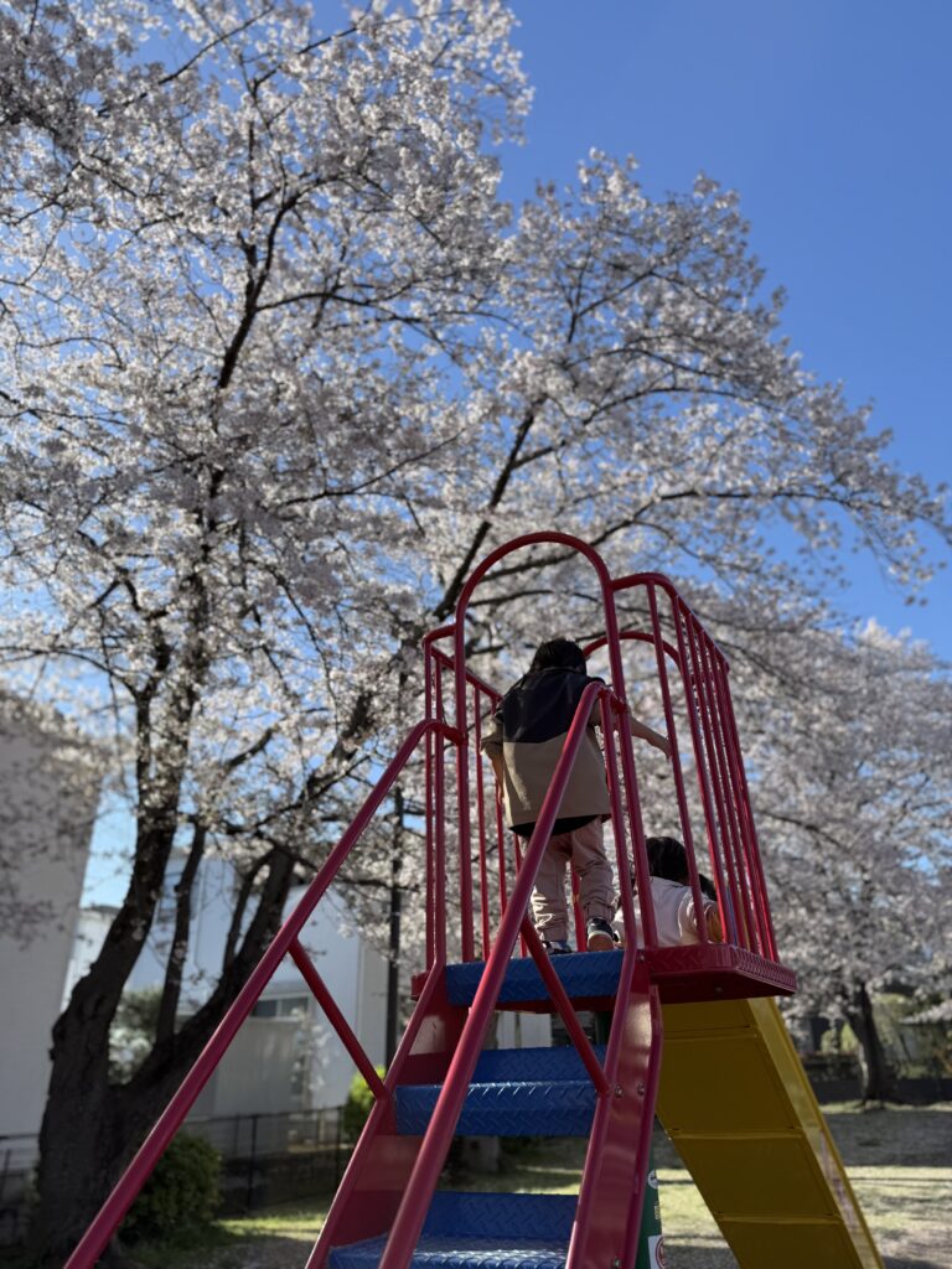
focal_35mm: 24
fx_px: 880
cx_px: 476
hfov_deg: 56.8
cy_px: 634
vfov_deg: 71.6
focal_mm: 6.76
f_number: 1.78
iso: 80
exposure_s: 1/2445
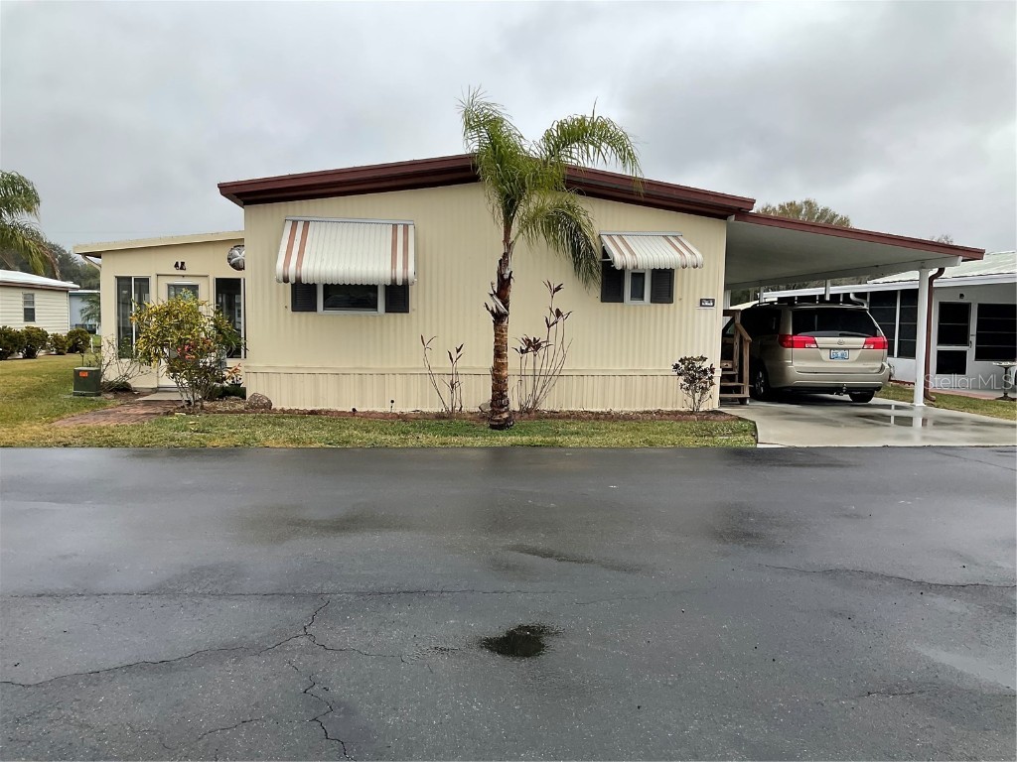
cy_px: 381
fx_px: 852
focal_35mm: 29
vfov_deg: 48.2
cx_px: 508
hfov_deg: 61.7
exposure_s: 1/562
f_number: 1.8
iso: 16
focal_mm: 3
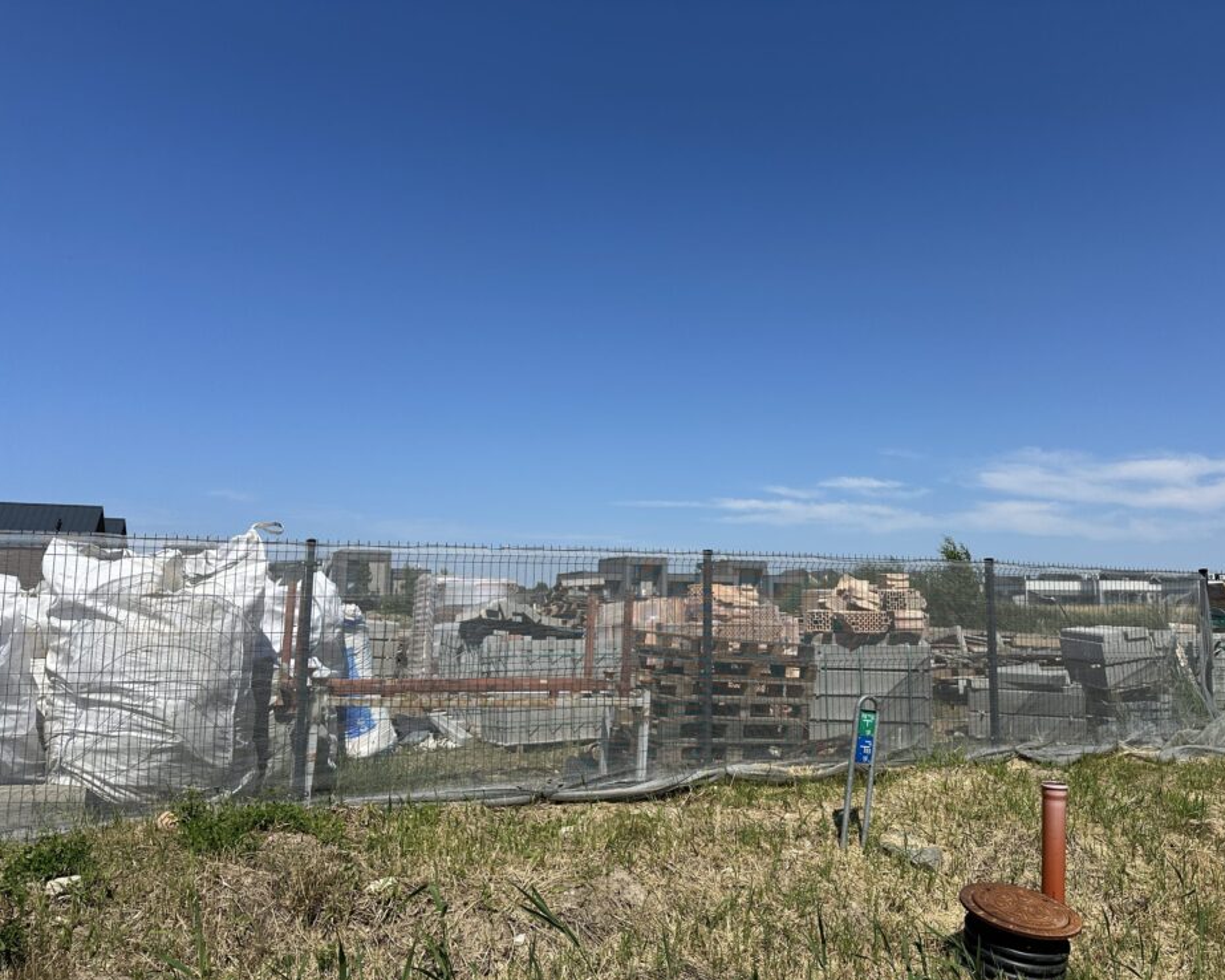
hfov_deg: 65.9
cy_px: 509
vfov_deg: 54.9
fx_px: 942
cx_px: 678
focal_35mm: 26
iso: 80
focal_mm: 6.86
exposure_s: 1/8197
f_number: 1.78
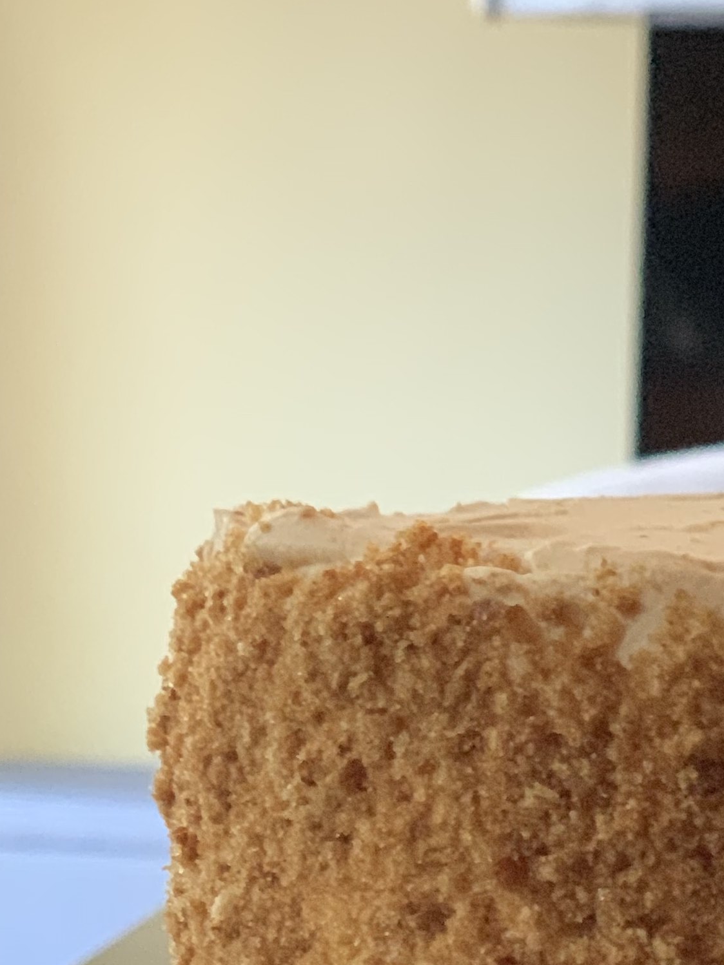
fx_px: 3905
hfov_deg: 10.6
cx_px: 505
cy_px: 1253
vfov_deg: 13.6
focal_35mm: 140
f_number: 2.4
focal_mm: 6
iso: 500
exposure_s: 1/32
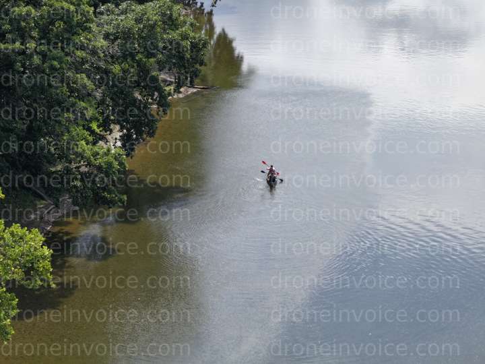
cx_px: 242
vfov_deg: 8.9
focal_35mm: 166
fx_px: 2326
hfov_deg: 11.9
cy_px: 182
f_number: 3.4
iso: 110
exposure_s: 1/320
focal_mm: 30.71
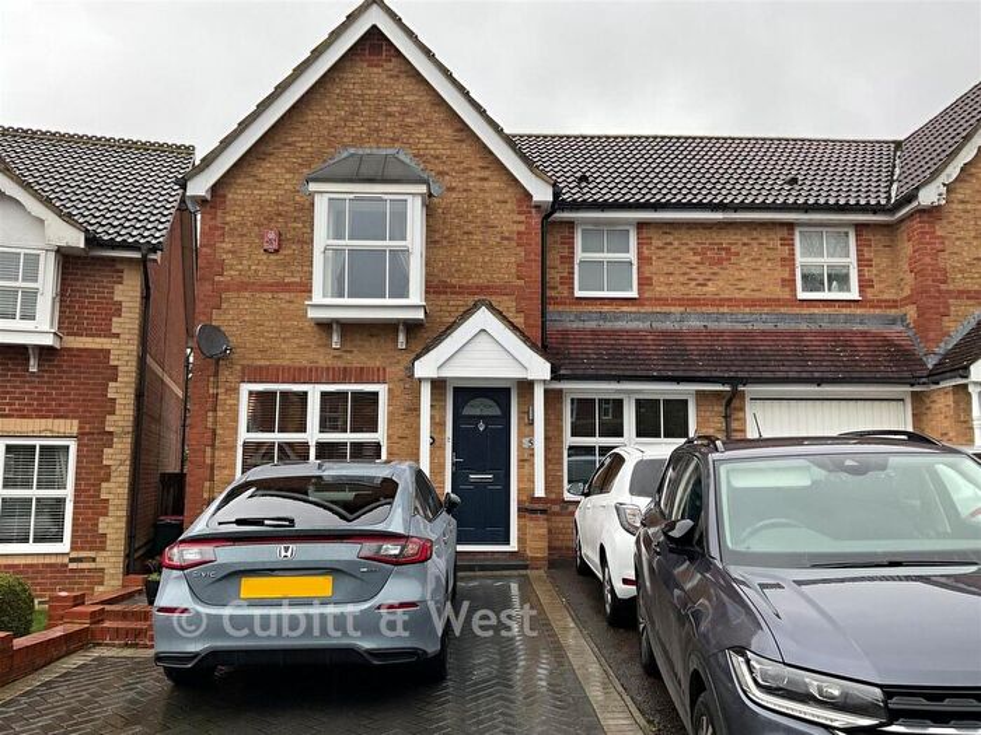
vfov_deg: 48.2
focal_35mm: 29
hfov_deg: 61.7
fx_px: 822
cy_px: 368
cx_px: 490
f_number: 1.8
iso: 25
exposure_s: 1/122
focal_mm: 3
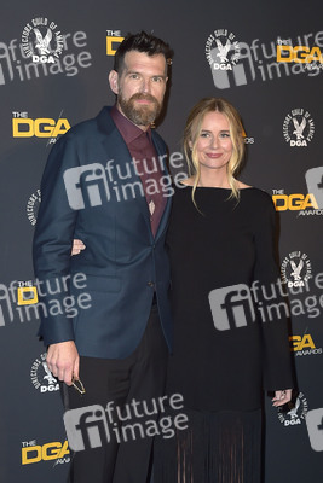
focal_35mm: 38
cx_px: 162
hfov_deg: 35.1
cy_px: 242
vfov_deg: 50.7
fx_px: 511
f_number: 6.3
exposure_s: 1/250
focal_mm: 38
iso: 640
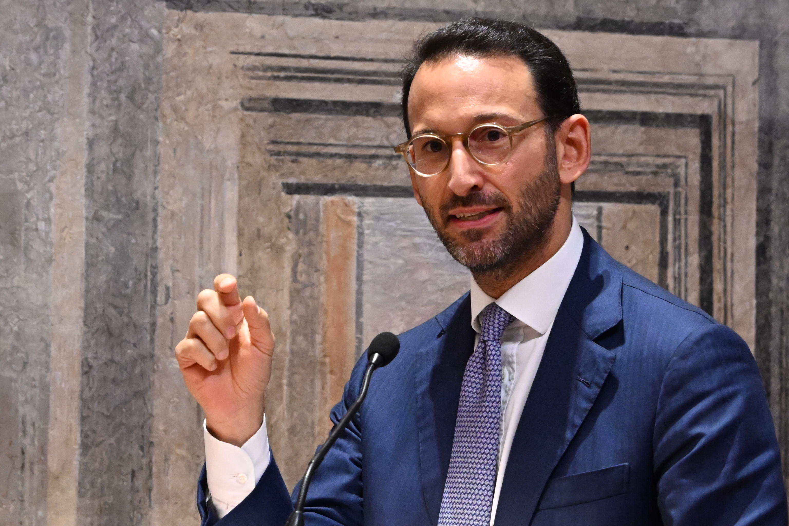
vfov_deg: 7.6
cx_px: 394
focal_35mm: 180
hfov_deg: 11.4
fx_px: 3945
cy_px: 263
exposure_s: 1/250
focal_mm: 120
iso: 4000
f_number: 4
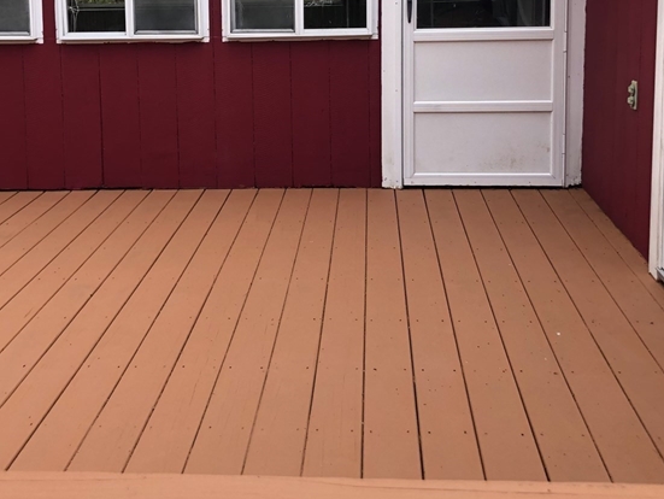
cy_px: 81
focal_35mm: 52
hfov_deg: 36.7
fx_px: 998
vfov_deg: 27.4
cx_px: 280
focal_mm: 3.99
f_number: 1.8
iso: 20
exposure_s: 1/607
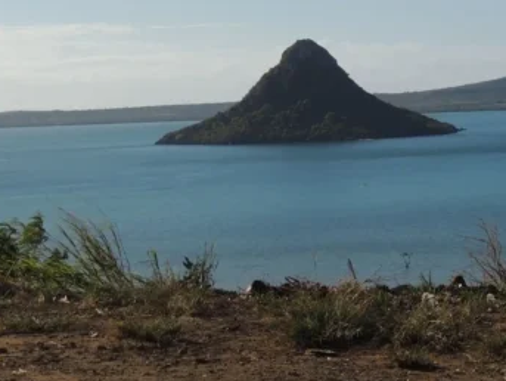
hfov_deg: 15.8
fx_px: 1800
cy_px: 69
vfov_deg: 12.0
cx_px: 441
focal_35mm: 123
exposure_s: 1/2000
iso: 100
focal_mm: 9.8
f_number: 3.7
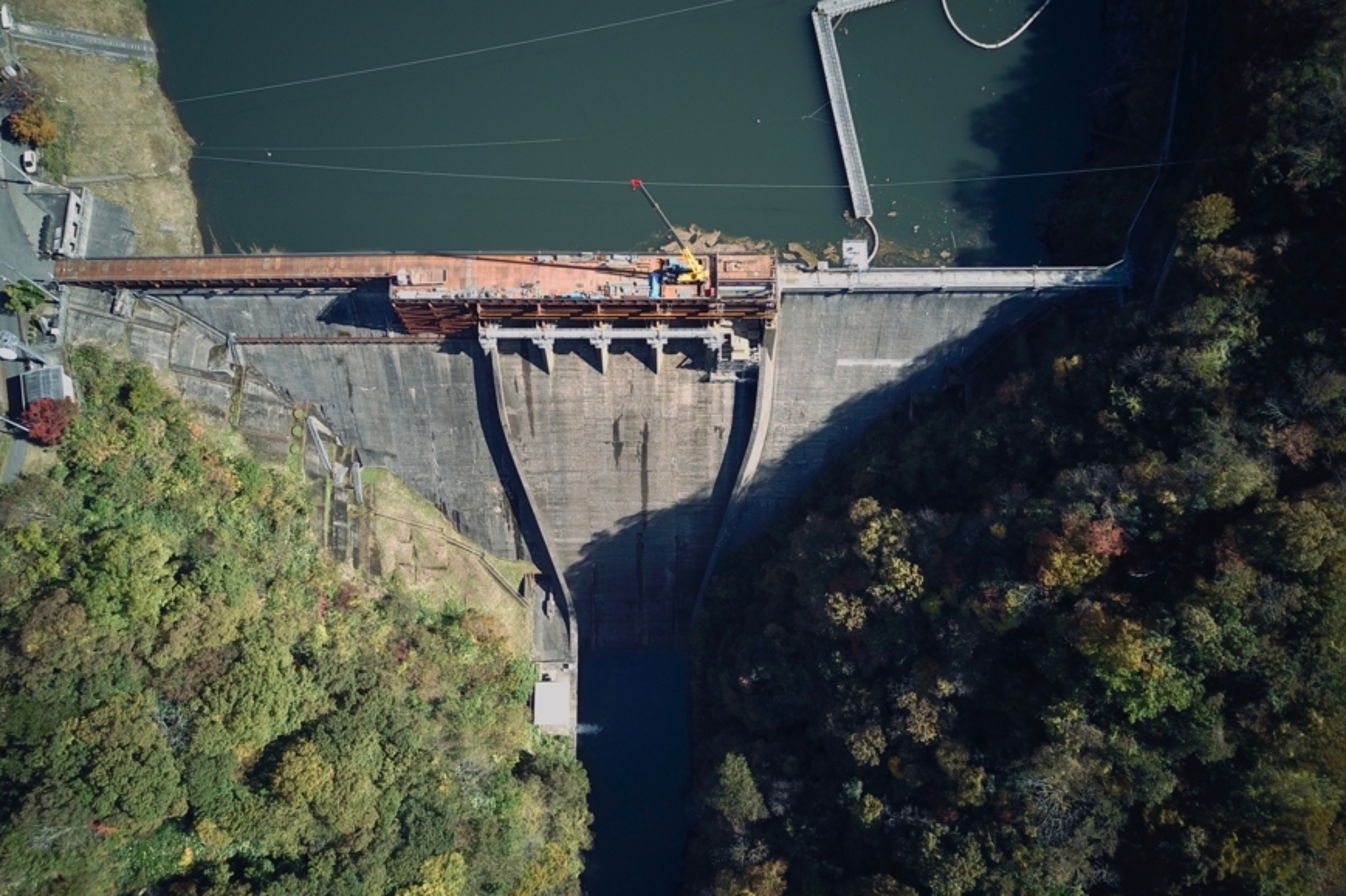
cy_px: 442
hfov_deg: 65.5
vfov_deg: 46.4
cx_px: 669
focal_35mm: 28
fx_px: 1047
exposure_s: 1/325
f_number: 2.2
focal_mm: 4.73
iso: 100
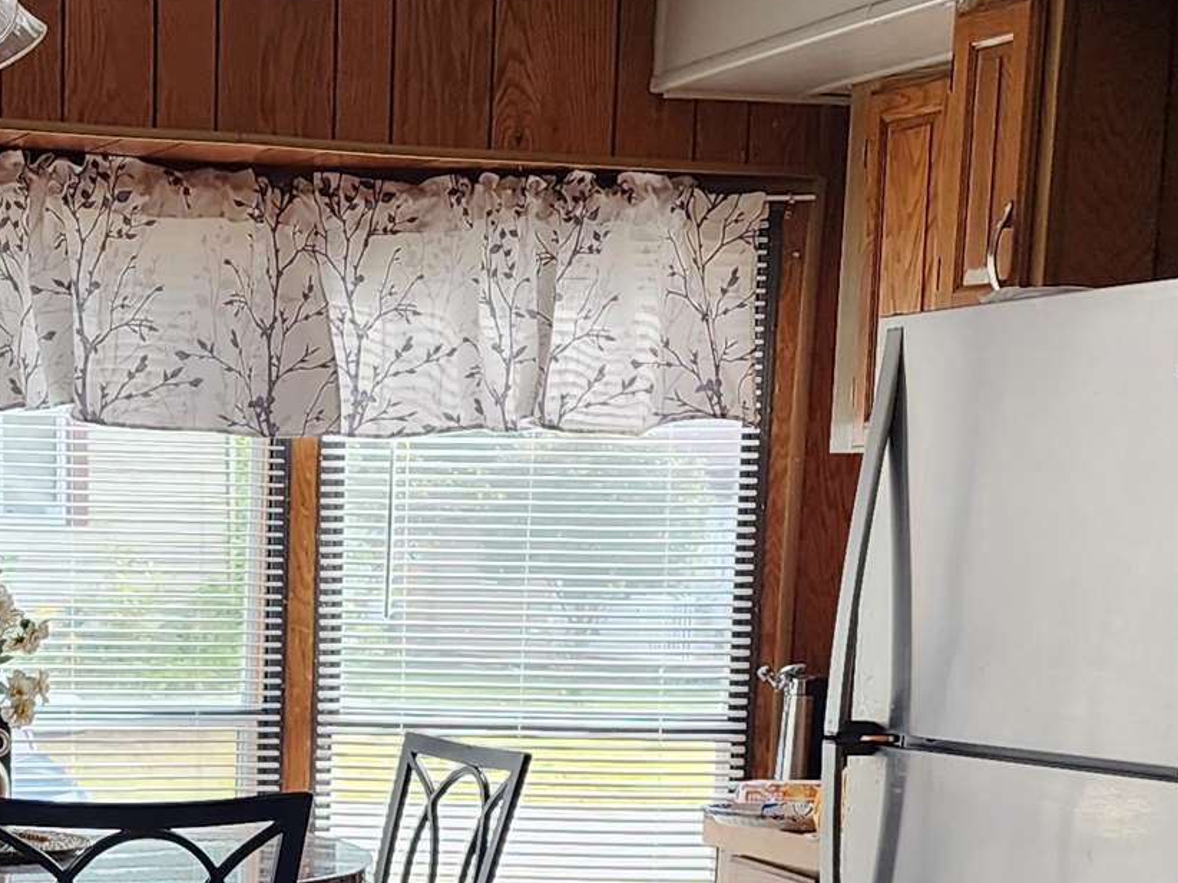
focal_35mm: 86
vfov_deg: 16.6
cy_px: 965
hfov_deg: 22.6
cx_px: 302
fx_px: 2926
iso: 100
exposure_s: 1/180
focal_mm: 6.4
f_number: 1.8
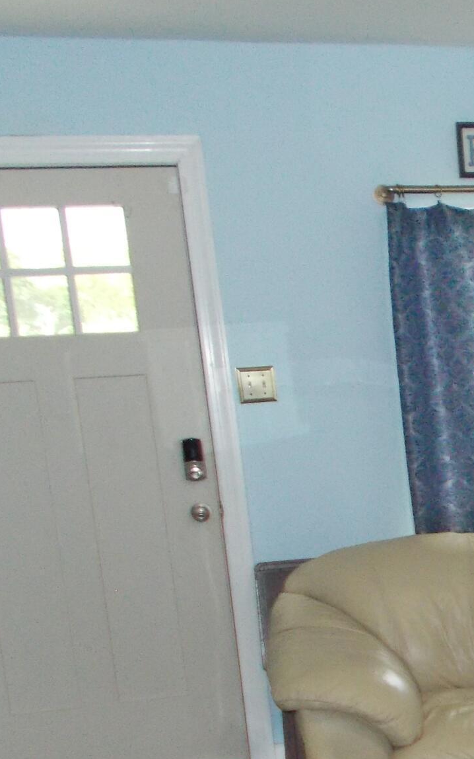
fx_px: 1487
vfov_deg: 27.7
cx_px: 745
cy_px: 653
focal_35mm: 72
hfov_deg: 16.3
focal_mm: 4.6
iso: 280
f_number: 3.2
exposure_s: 1/25
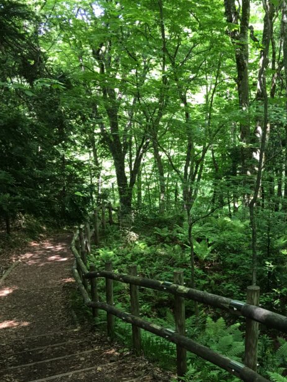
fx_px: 531
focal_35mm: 48
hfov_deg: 29.5
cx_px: 233
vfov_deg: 39.4
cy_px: 236
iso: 25
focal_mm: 4.15
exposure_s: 1/30
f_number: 2.2
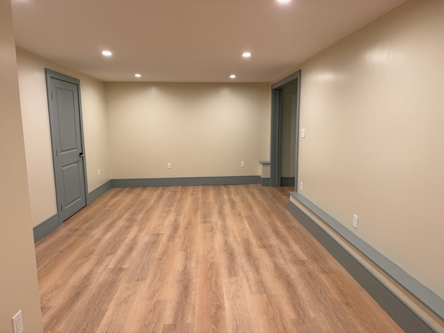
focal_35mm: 24
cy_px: 166
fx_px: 308
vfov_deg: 56.8
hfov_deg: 71.6
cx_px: 222
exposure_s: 1/60
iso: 125
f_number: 1.78
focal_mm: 6.76
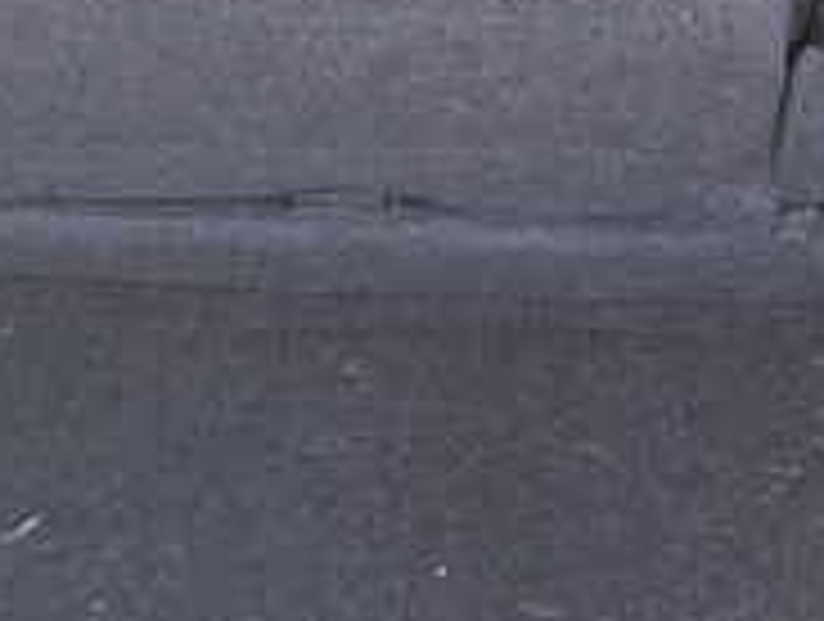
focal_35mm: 109
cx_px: 696
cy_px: -122
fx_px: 2600
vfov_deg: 13.3
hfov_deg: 17.8
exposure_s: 1/313
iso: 66
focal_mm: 5.43
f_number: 1.89
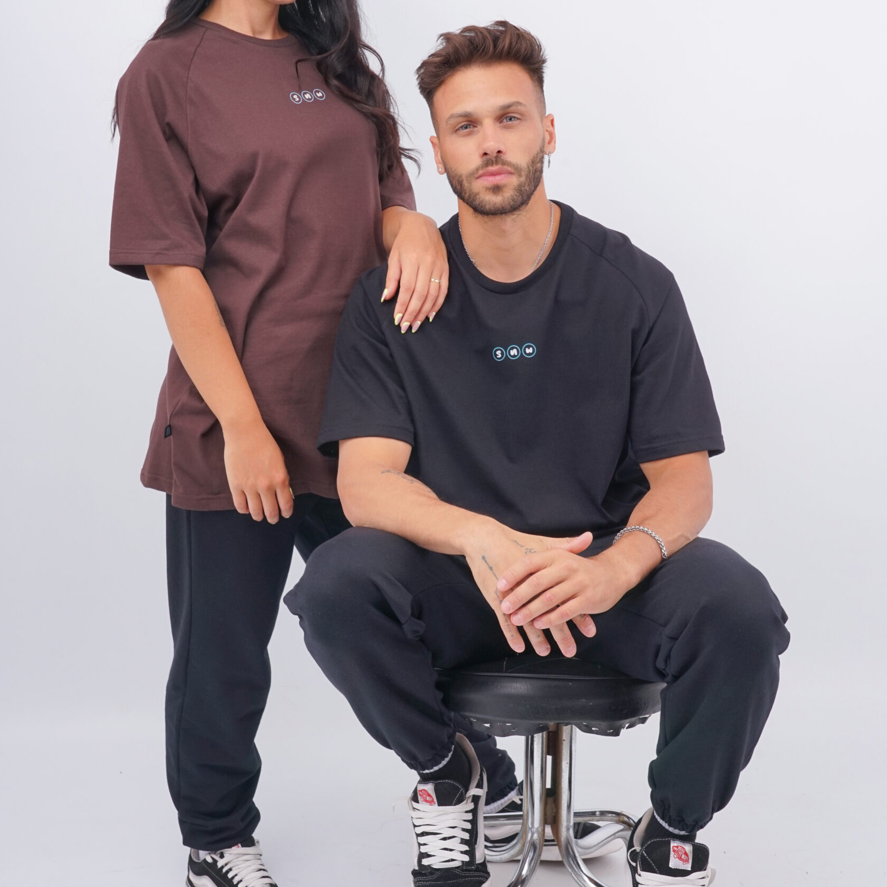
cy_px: 413
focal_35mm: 52
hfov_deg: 32.8
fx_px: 1507
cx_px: 447
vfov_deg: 32.8
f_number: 14
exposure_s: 1/125
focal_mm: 40
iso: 160
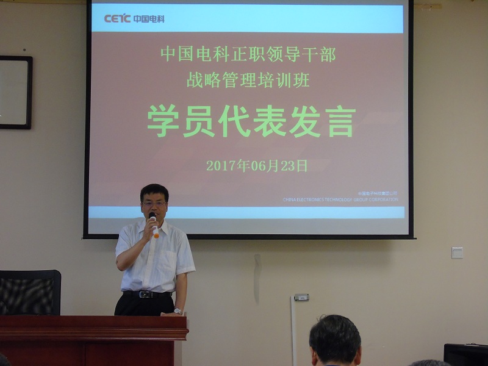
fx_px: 1156
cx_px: 244
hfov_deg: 23.8
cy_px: 183
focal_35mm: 82
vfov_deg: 18.0
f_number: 4.1
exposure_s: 1/20
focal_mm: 15
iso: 400
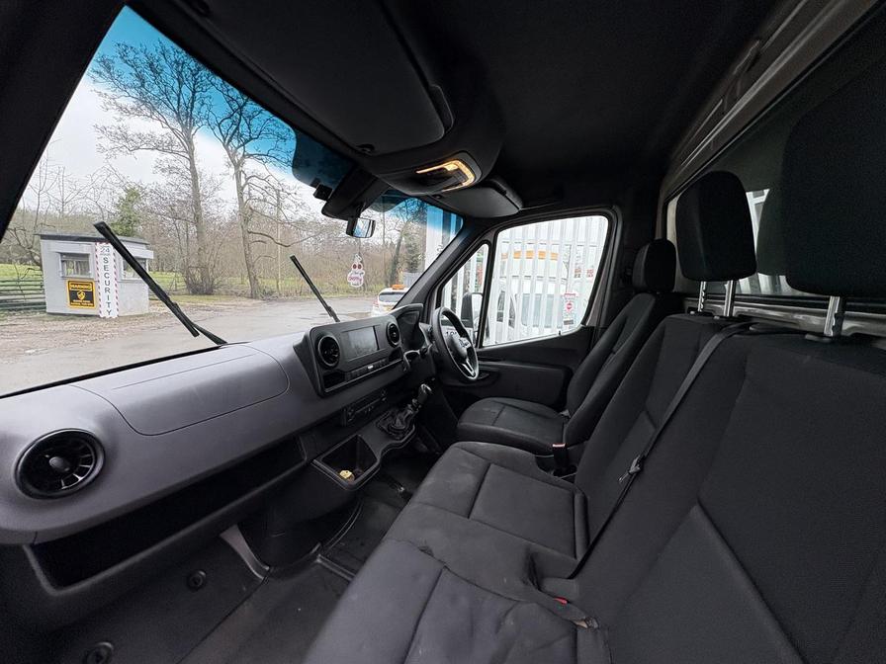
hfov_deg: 102.1
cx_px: 443
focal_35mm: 14
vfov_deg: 85.7
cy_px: 332
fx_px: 358
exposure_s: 1/99
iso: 125
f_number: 2.2
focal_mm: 2.22
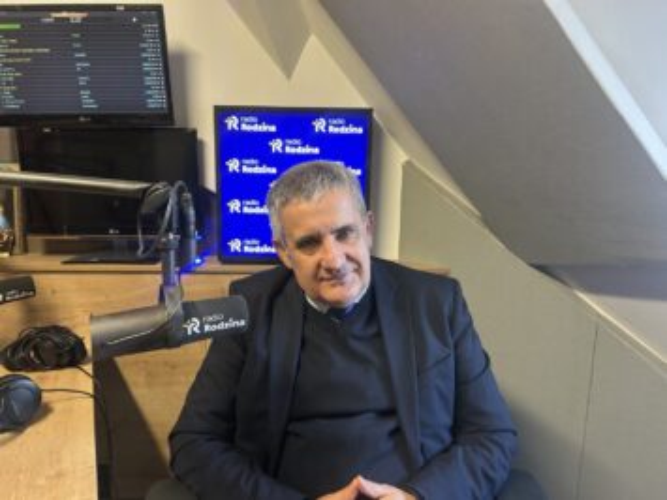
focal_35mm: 26
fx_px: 501
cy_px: 250
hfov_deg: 67.3
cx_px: 334
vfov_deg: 53.0
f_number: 1.5
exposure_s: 1/50
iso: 160
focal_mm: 5.7
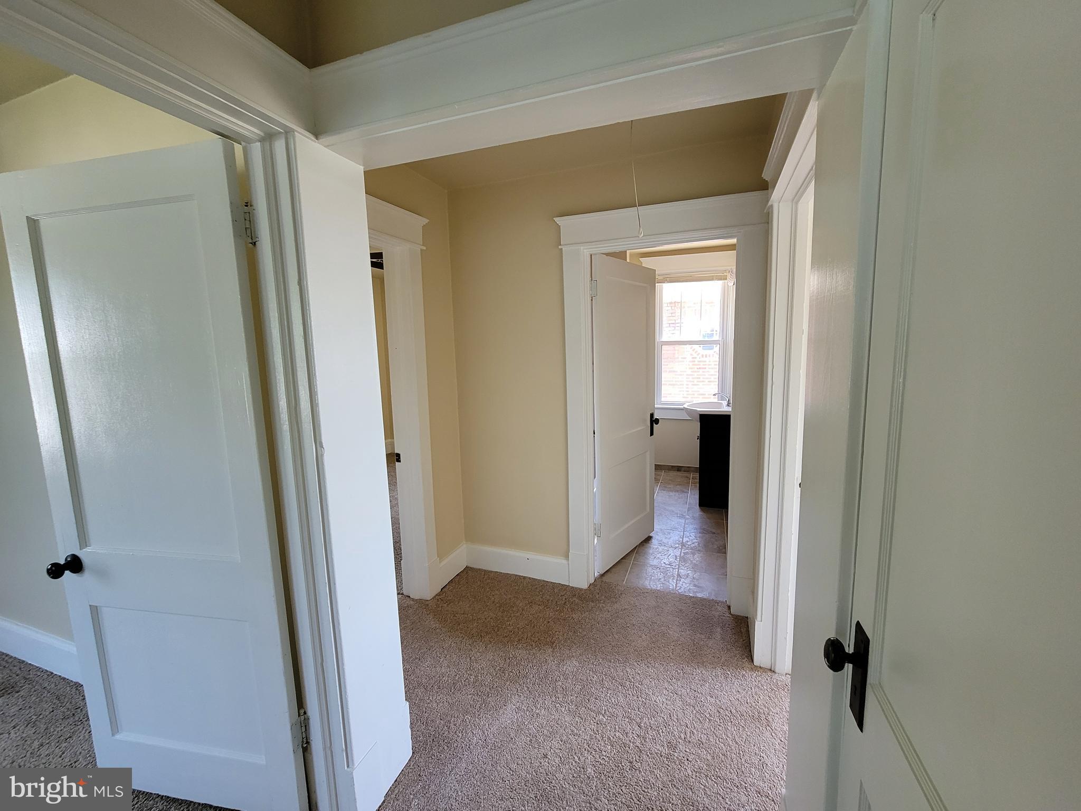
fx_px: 406
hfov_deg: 106.2
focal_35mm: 13
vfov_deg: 89.9
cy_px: 406
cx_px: 540
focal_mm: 2.2
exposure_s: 1/60
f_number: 2.2
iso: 200
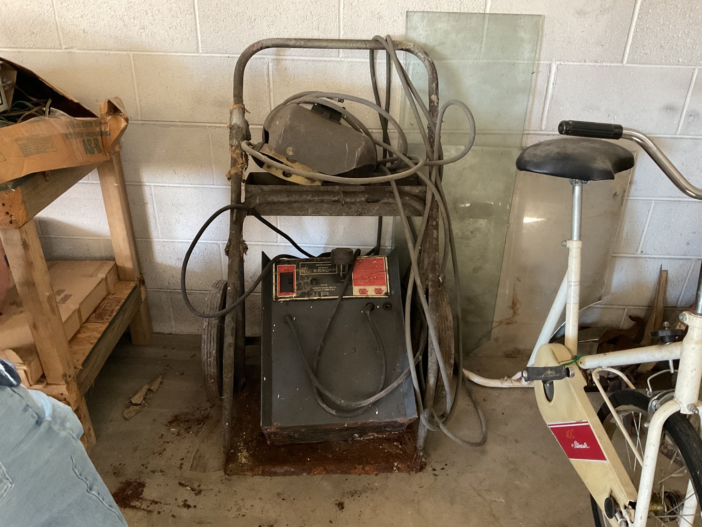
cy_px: 264
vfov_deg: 48.2
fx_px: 588
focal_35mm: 29
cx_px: 351
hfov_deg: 61.7
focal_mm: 3
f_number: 1.8
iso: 320
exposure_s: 1/30
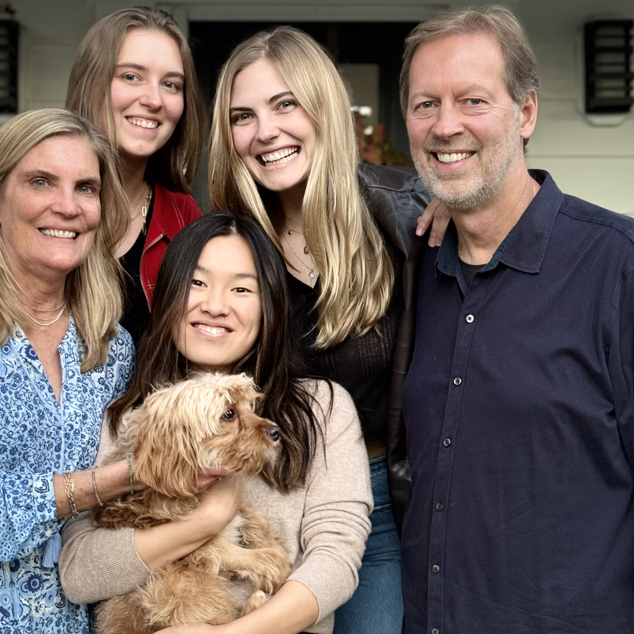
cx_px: 259
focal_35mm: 70
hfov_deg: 24.6
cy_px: 354
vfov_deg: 24.6
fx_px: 1450
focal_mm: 6.86
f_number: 1.78
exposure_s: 1/60
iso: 200
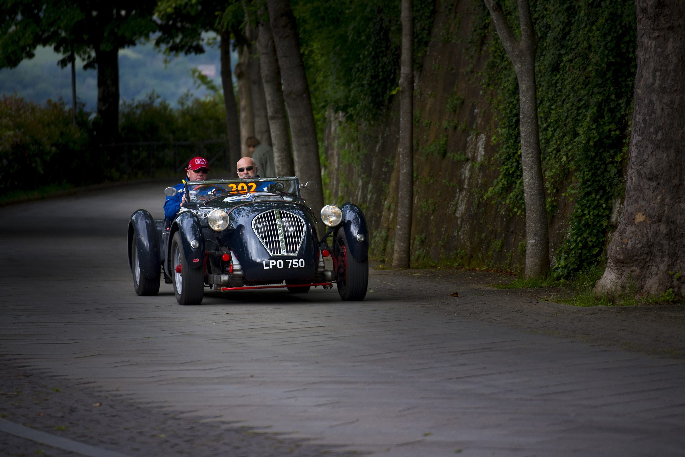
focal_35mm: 210
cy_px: 228
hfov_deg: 9.8
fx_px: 3997
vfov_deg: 6.5
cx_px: 342
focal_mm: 210
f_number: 5.3
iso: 400
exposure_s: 1/400
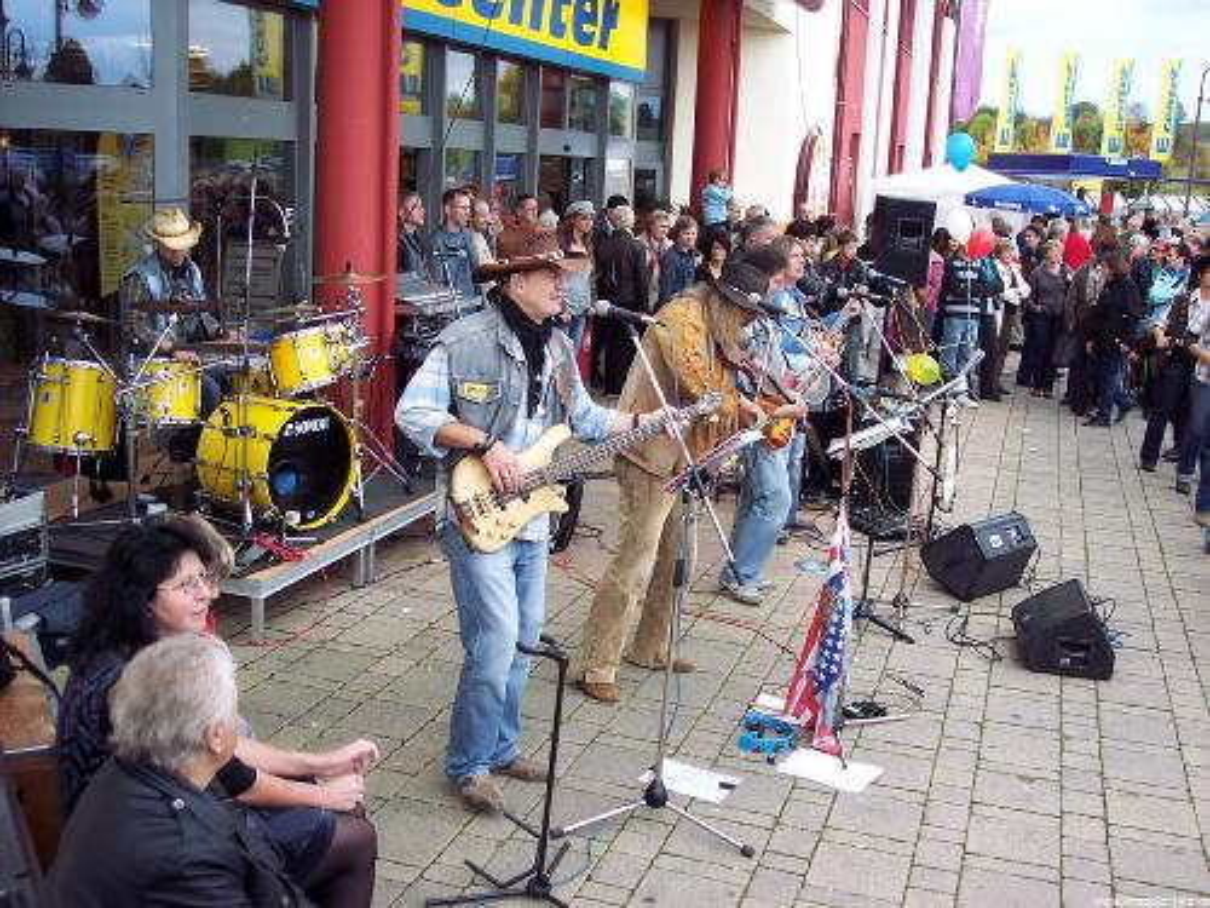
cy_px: 454
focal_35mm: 39
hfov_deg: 47.9
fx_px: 1363
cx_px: 605
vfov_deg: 36.8
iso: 100
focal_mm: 8
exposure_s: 1/90
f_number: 3.4
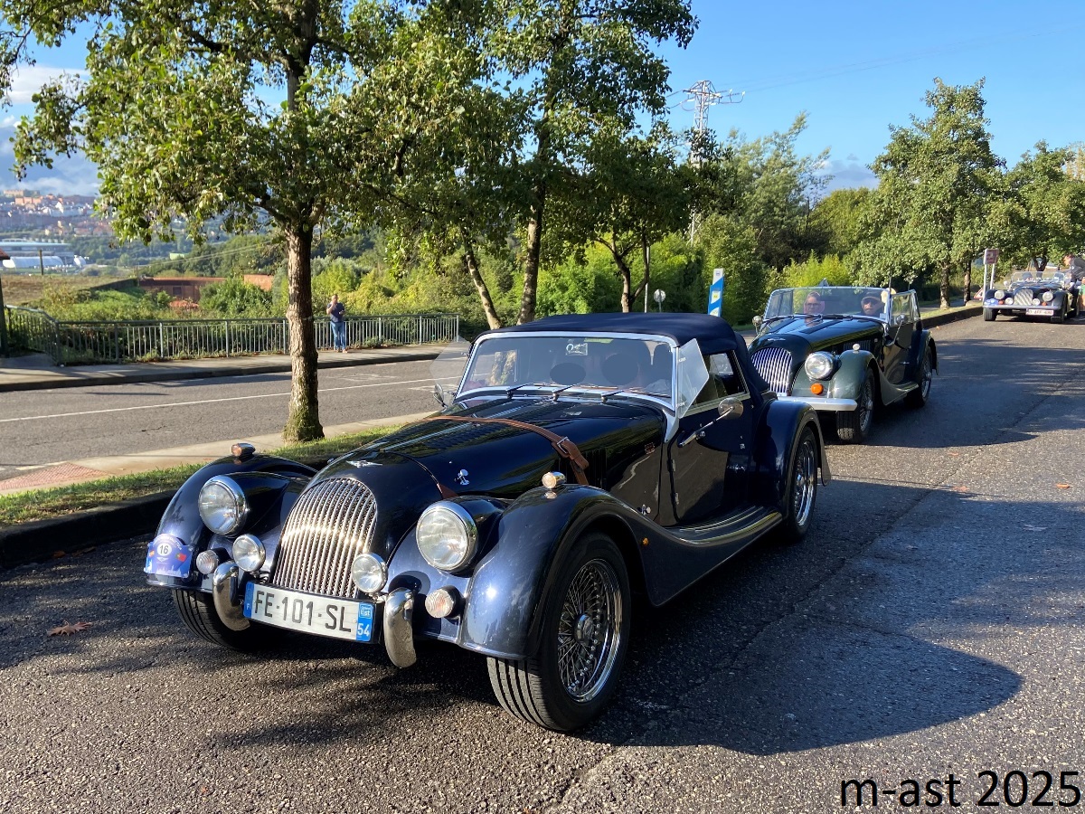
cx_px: 542
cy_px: 407
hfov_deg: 67.3
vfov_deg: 53.1
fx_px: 815
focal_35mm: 26
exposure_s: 1/571
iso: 32
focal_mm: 4.25
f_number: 1.8
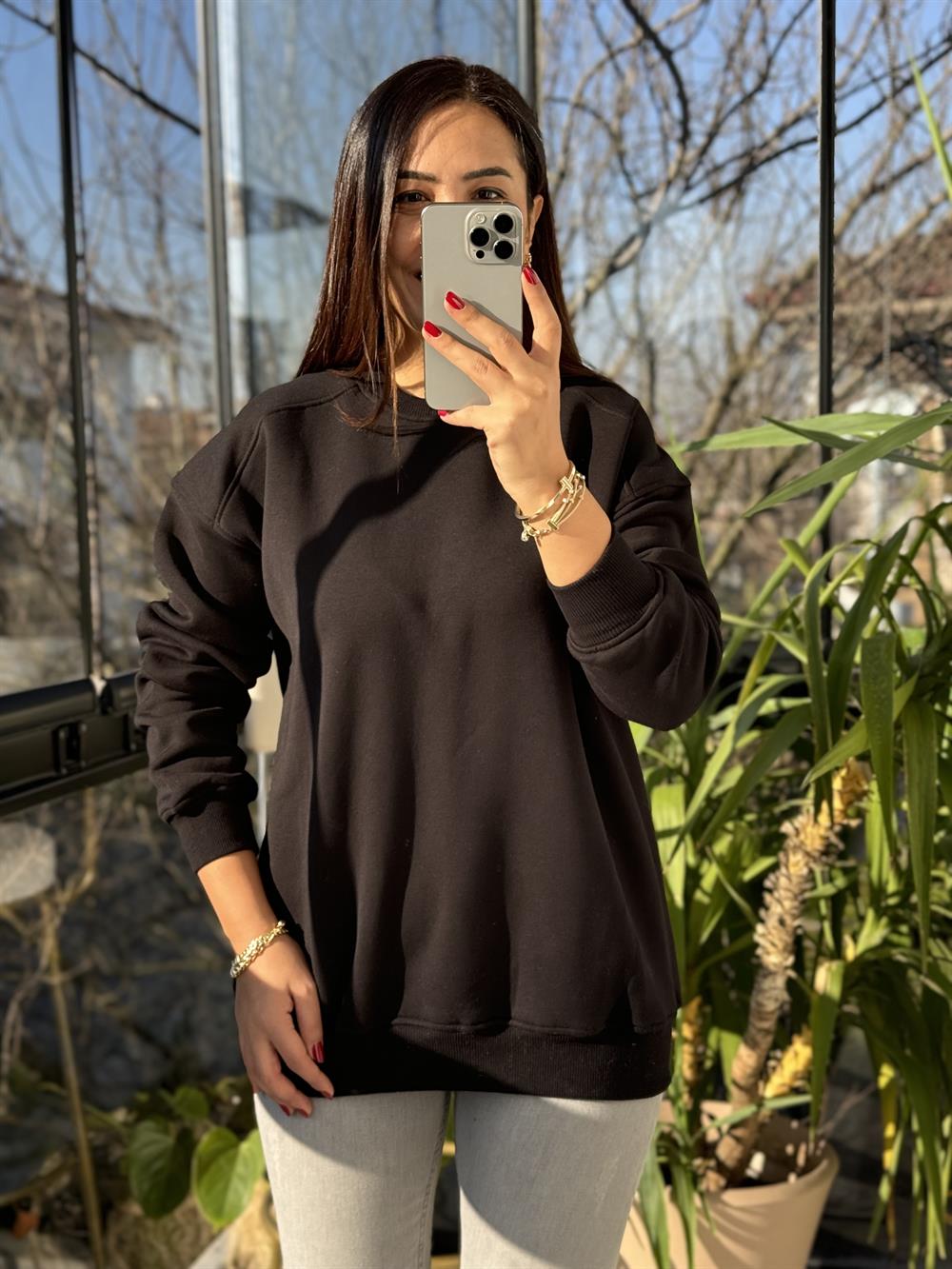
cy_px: 634
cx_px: 476
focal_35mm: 48
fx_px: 1760
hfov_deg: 30.3
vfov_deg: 39.7
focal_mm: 6.76
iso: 64
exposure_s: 1/593
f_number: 1.78
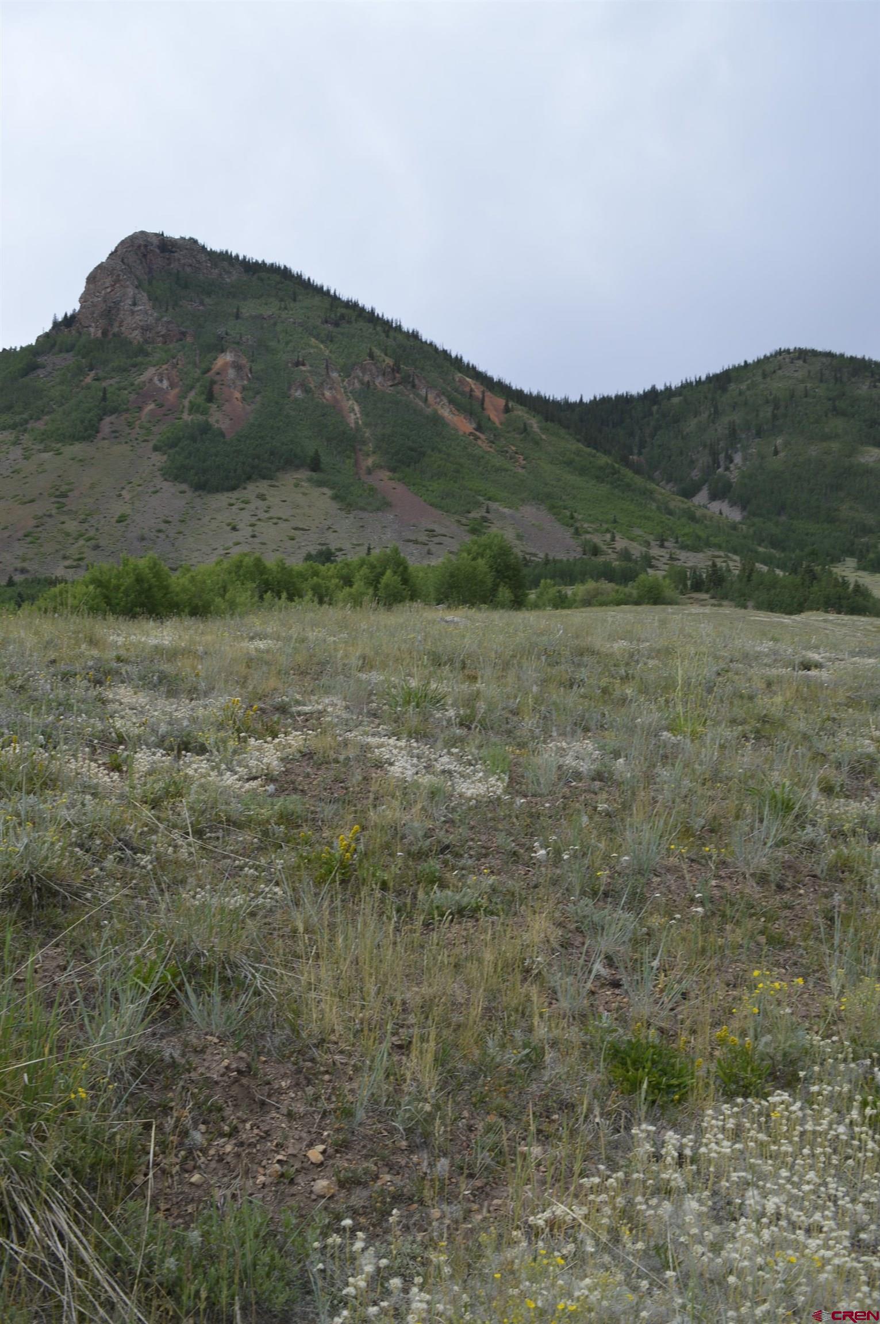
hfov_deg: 47.8
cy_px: 662
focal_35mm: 27
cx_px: 440
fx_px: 992
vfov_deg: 67.4
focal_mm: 18
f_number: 7.1
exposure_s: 1/200
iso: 100
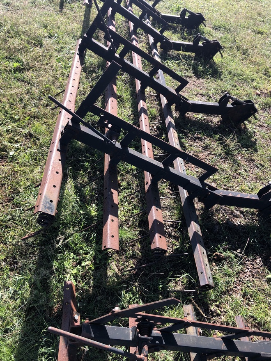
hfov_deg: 49.7
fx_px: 292
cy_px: 180
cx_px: 136
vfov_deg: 63.4
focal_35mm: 28
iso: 20
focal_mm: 3.99
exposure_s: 1/539
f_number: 1.8
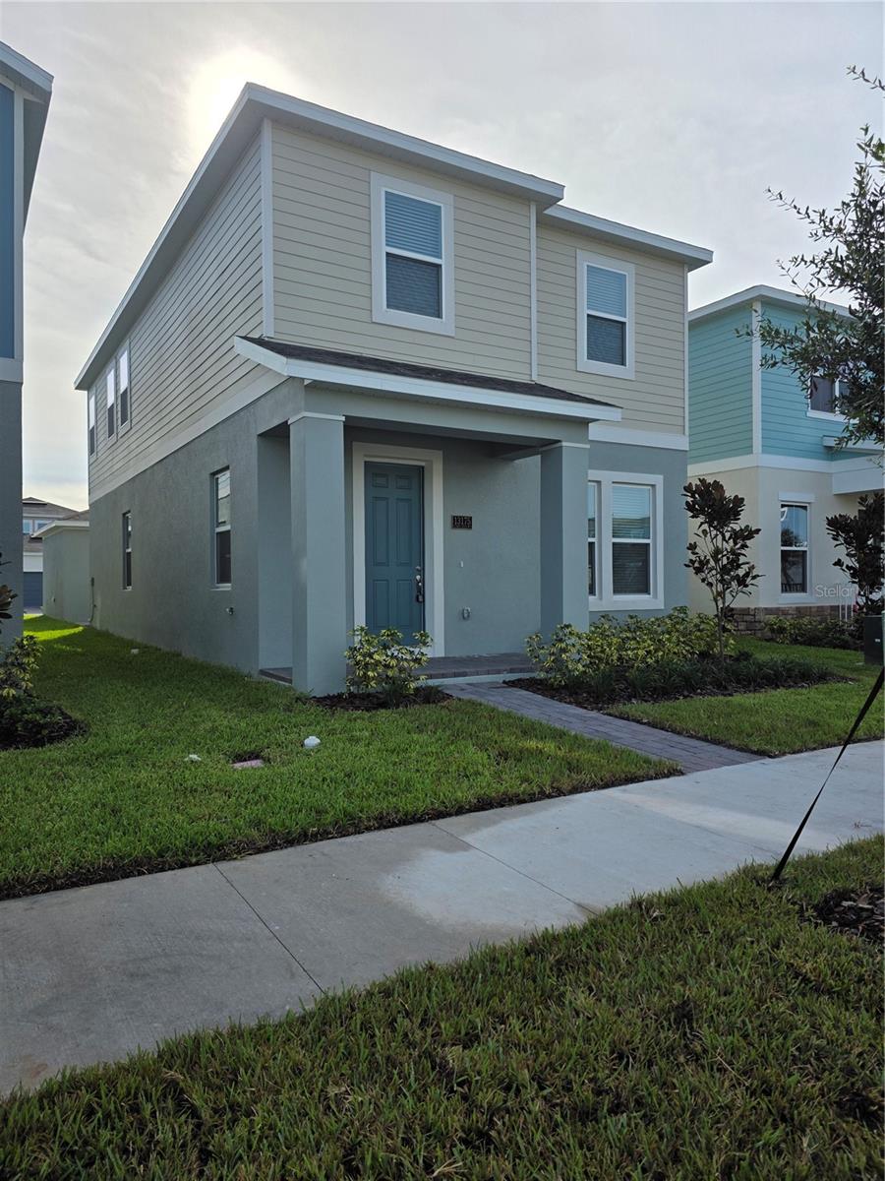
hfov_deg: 58.9
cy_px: 590
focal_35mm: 23
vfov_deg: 73.9
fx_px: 784
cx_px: 442
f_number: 1.7
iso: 64
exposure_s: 1/7944
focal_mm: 6.3
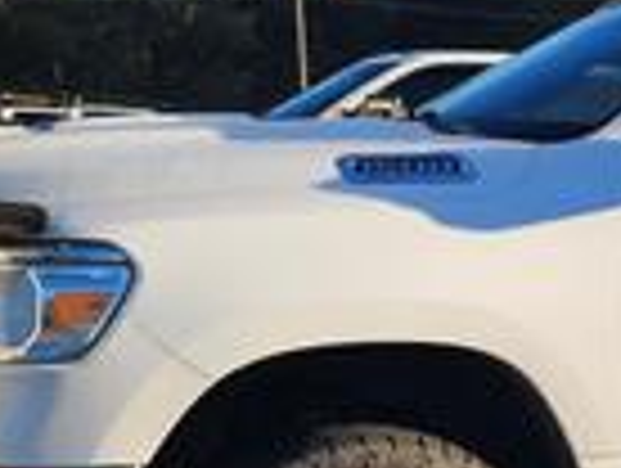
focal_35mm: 84
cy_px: 279
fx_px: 1510
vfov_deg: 17.6
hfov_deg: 20.9
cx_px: 828
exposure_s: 1/562
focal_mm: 6.4
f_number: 1.8
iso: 12
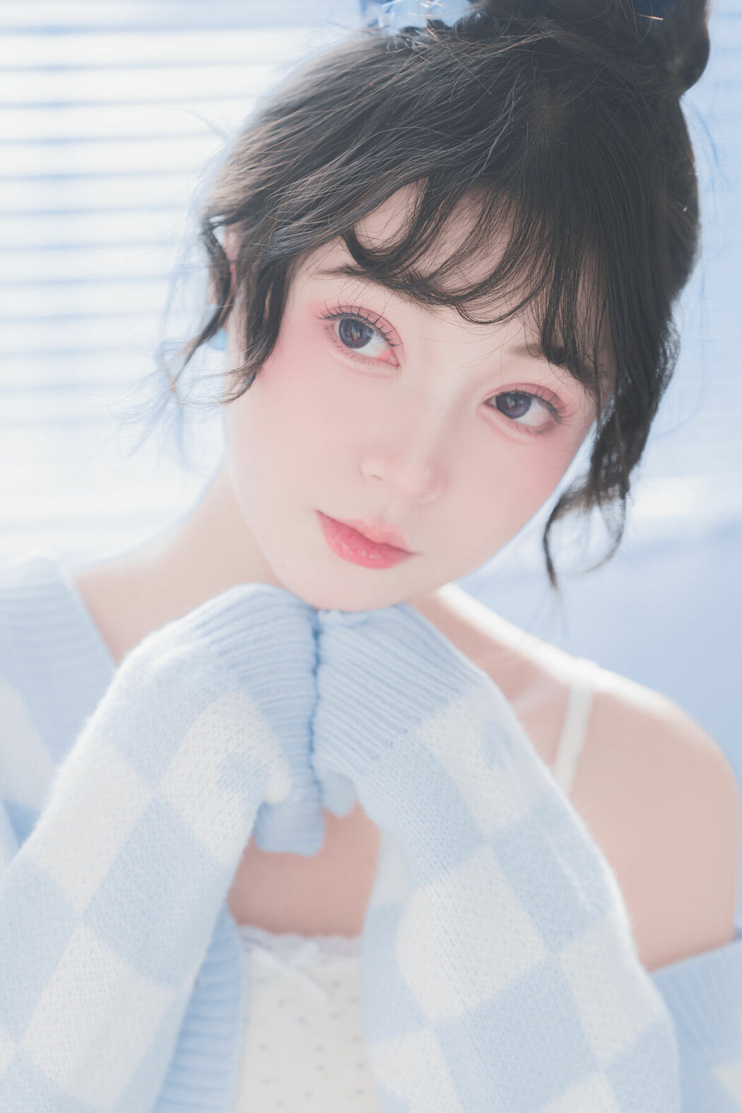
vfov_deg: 19.5
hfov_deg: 13.0
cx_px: 371
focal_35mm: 105
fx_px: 3246
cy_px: 556
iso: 100
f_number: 2
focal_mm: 70
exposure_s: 1/125
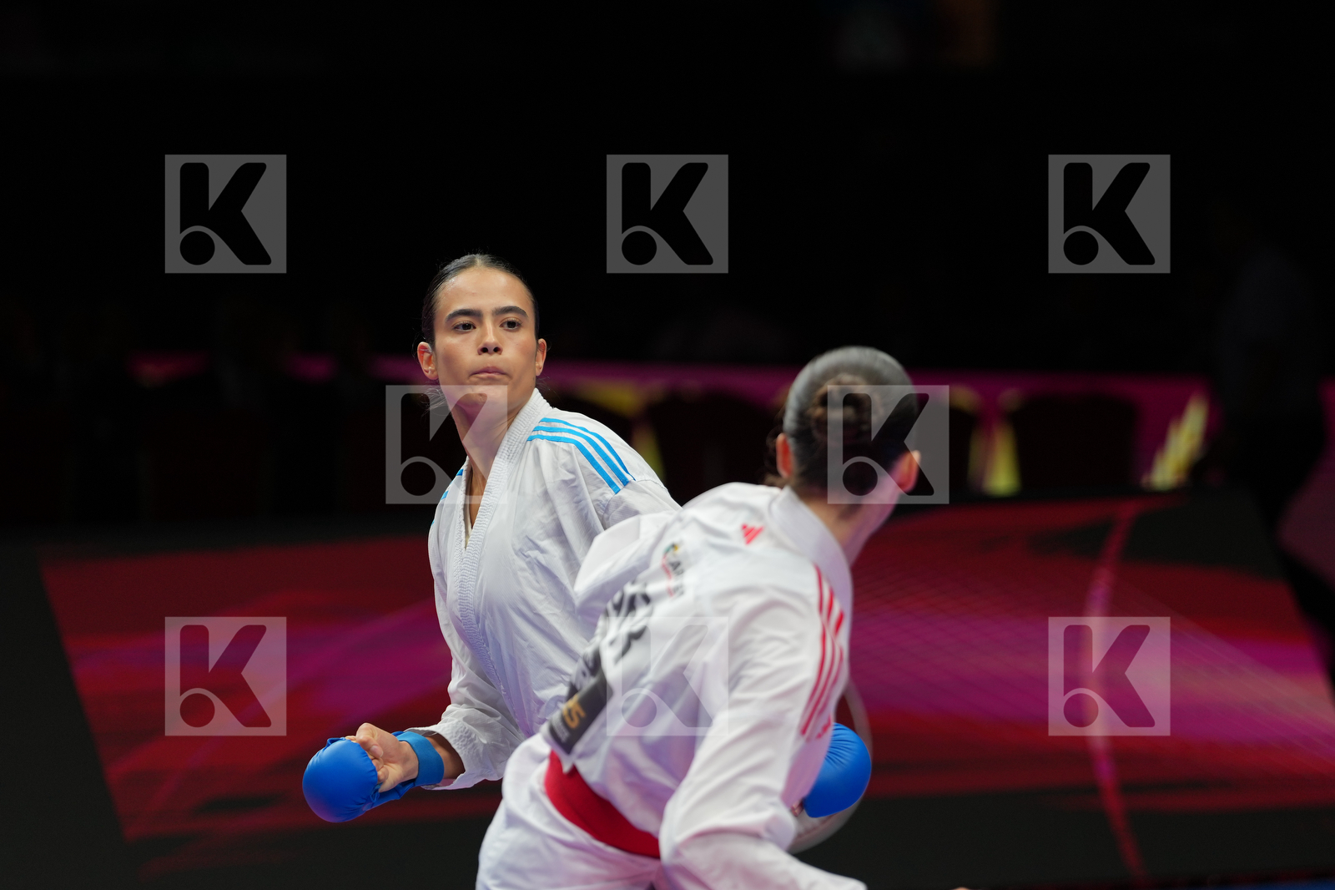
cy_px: 445
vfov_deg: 5.7
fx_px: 9009
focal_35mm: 243
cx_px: 668
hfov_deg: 8.5
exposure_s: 1/1000
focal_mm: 162
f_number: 2.8
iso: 400
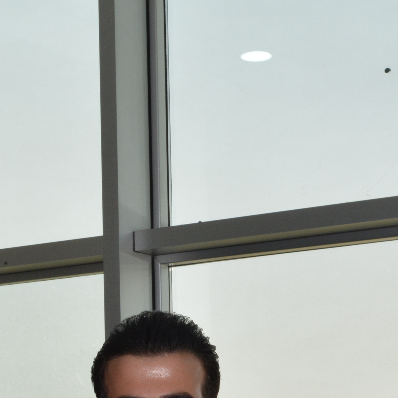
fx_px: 1509
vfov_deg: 14.7
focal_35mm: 116
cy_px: 442
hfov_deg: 15.0
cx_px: 105
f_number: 11
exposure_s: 1/200
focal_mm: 24
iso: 640
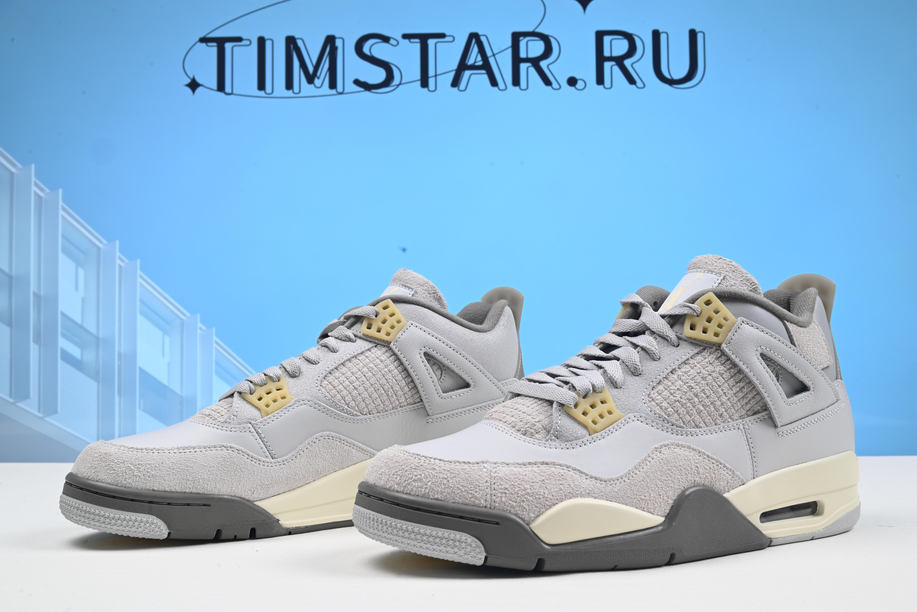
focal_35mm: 40
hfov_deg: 48.4
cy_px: 306
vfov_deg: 33.4
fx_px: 1019
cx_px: 458
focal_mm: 40
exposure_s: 1/2.5
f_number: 16
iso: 100
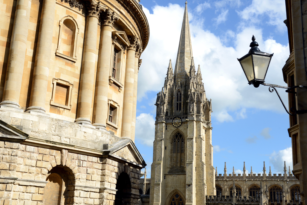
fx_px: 444
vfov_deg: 26.0
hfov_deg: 38.2
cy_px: 96
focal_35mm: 52
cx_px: 159
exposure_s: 1/200
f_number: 11
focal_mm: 44
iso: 160
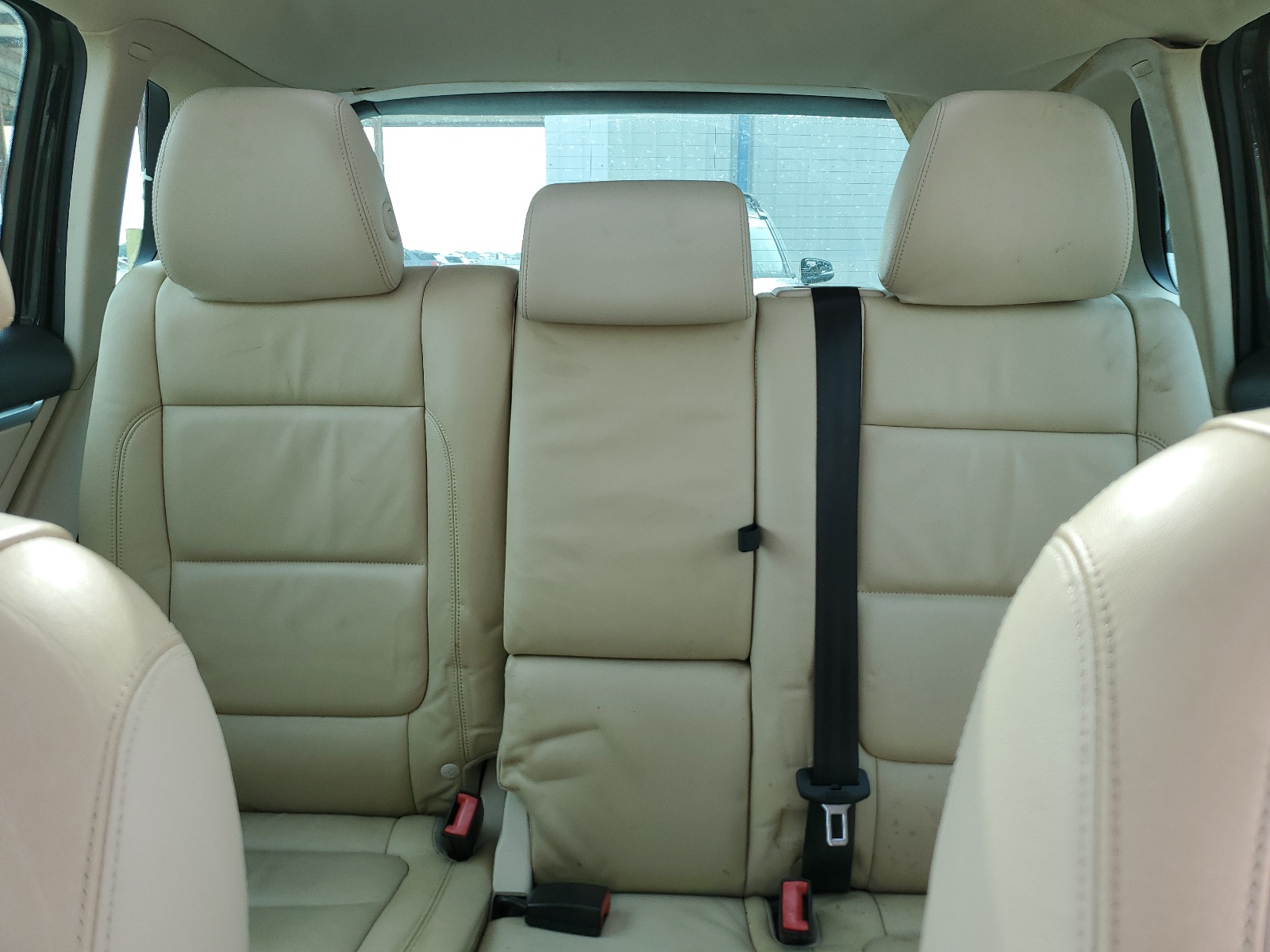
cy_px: 476
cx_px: 635
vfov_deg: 53.1
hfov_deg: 67.3
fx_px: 954
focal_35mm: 26
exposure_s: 1/256
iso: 50
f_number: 1.5
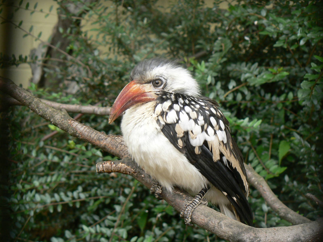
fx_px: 746
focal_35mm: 80
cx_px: 162
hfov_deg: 24.4
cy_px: 121
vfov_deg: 18.4
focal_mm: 13.4
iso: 100
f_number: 4
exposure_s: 1/60
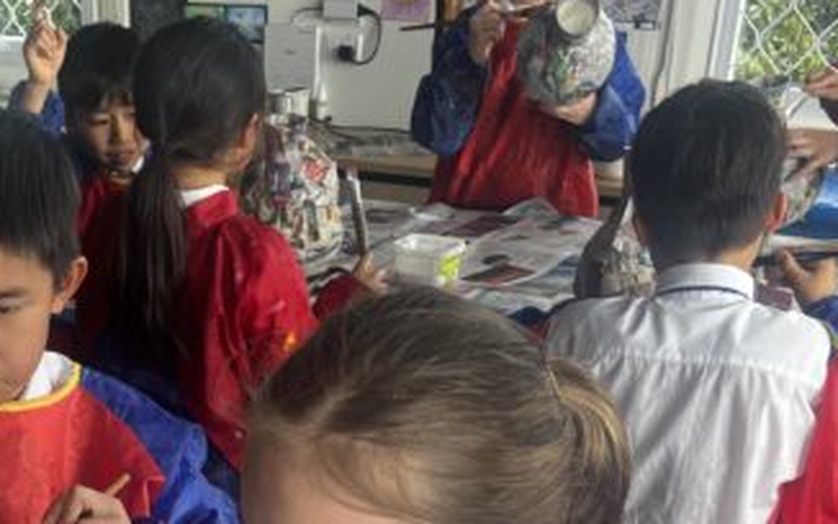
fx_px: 1485
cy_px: 729
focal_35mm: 65
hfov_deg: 30.9
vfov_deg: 18.3
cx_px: 188
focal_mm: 5.1
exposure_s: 1/121
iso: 40
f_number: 1.6
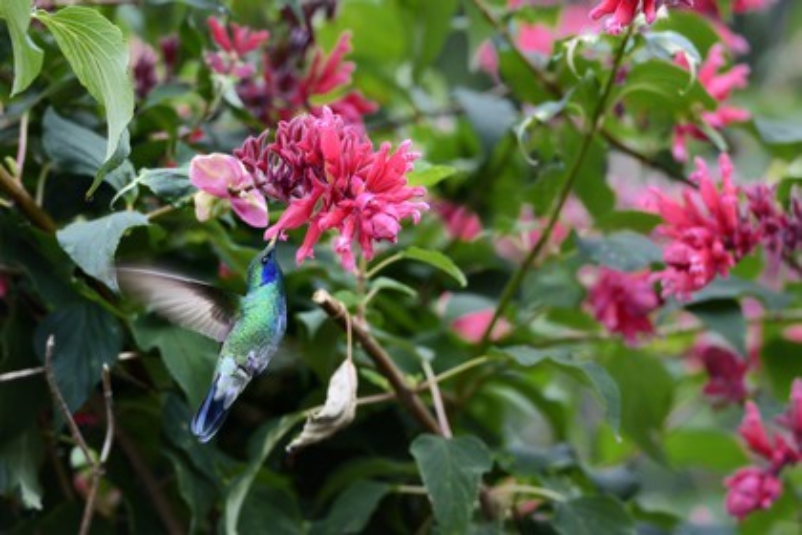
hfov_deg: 10.3
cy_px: 268
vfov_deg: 6.9
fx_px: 4455
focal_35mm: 200
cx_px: 401
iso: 400
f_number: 5.6
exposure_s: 1/160
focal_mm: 200
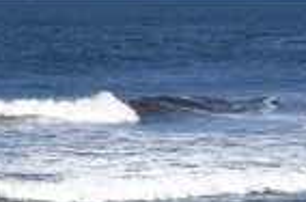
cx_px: 26
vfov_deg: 3.8
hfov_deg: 5.7
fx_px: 3070
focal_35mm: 362
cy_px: 206
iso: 400
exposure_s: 1/320
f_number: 20
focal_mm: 122
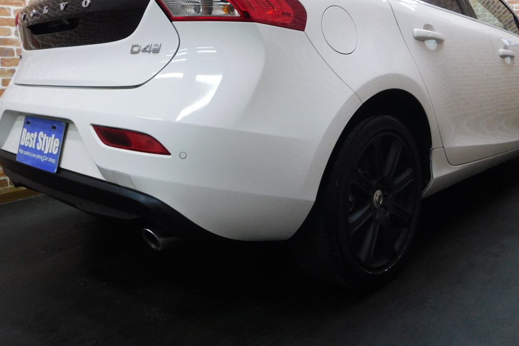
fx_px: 476
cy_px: 110
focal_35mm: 33
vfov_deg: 39.4
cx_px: 286
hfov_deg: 57.1
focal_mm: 4
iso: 220
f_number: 3
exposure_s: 1/30
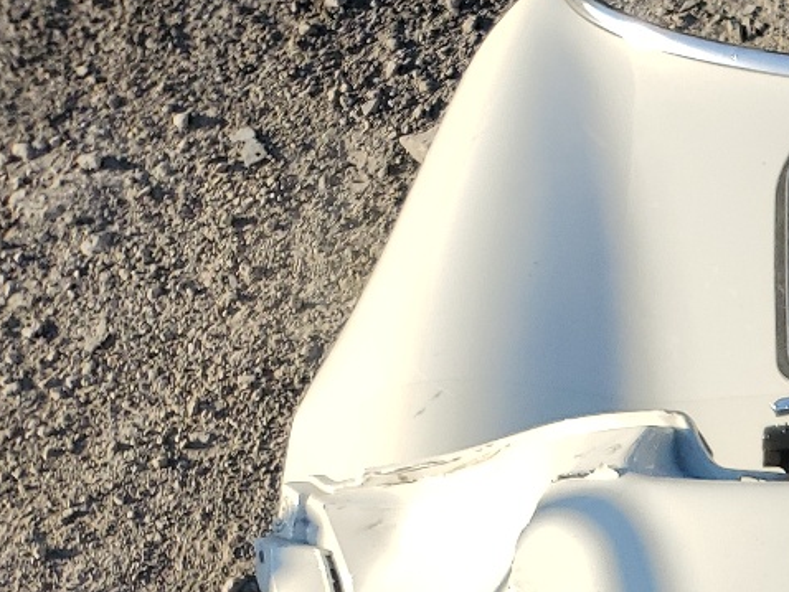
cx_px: 1311
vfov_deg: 15.7
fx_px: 1984
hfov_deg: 18.7
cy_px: 869
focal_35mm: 87
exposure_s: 1/1667
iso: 50
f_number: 1.5
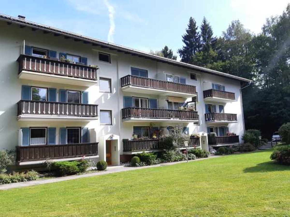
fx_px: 218
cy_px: 108
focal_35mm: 26
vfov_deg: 53.1
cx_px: 145
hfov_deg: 67.3
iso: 40
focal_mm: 3.93
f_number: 1.7
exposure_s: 1/613
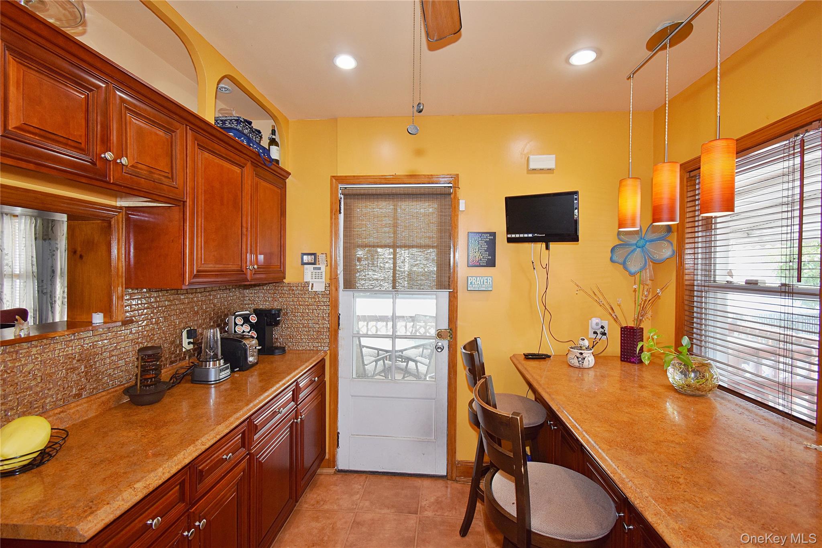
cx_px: 411
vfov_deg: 77.3
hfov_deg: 100.4
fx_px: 342
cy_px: 274
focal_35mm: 15
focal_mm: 10
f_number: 4.5
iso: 280
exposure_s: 1/60
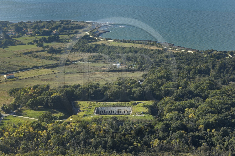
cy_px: 78
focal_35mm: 105
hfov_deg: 19.5
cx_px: 118
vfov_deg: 13.0
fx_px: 684
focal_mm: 70
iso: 100
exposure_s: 1/250
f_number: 5
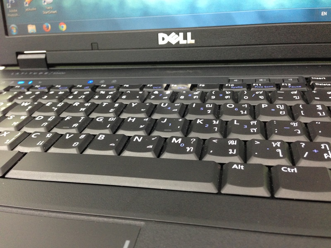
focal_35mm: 33
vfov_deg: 42.9
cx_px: 166
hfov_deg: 55.4
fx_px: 316
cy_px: 124
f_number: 2.4
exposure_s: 1/20
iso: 160
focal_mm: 4.12
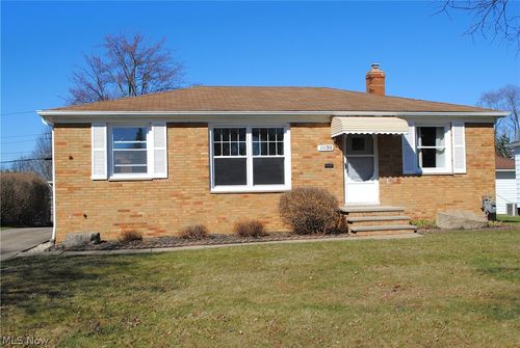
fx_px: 564
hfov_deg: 49.5
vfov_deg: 34.3
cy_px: 174
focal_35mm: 39
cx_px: 260
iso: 100
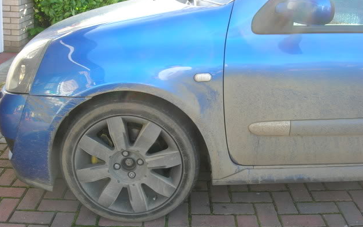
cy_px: 118
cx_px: 182
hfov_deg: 48.2
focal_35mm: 41
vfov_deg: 31.2
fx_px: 406
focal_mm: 7.8
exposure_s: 1/43.6
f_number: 4.8
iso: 64
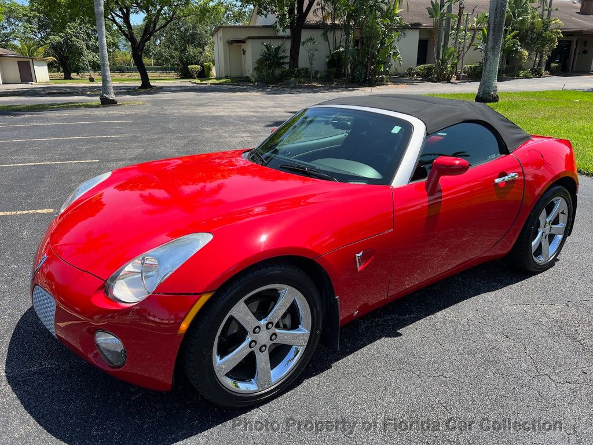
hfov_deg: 67.3
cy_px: 222
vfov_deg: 53.1
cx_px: 296
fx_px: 445
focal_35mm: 26
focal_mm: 5.7
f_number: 1.5
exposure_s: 1/1808
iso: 50
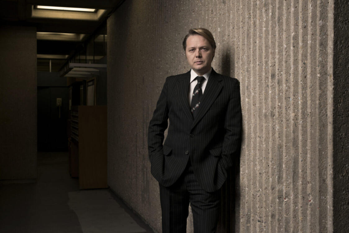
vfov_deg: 27.0
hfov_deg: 39.6
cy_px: 116
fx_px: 485
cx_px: 174
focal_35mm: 50
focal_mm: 50
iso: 200
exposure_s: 1/125
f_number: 8
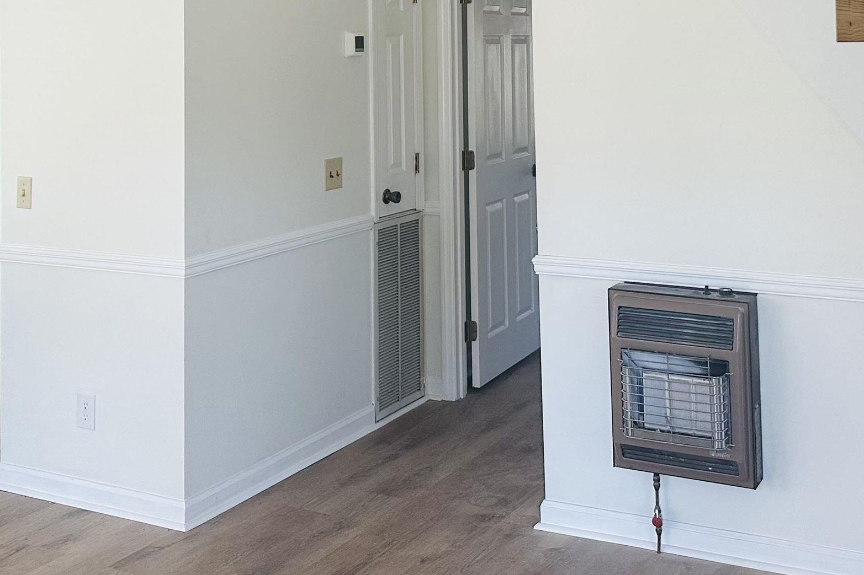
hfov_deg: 40.3
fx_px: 1176
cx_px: 459
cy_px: -7
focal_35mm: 49
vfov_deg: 26.0
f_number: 1.78
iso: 200
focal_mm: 6.86
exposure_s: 1/120
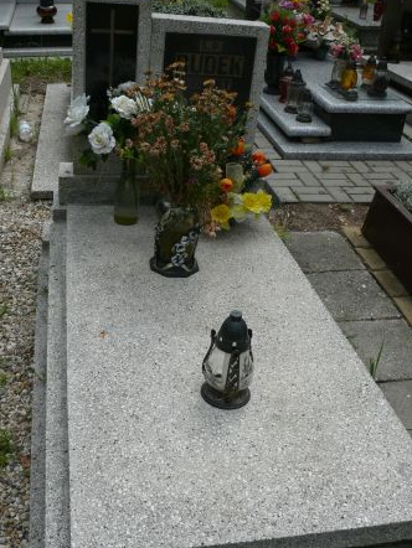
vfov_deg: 48.9
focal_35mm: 38
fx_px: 602
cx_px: 204
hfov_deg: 37.8
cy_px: 283
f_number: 5.6
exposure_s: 1/400
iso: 100
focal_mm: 7.4
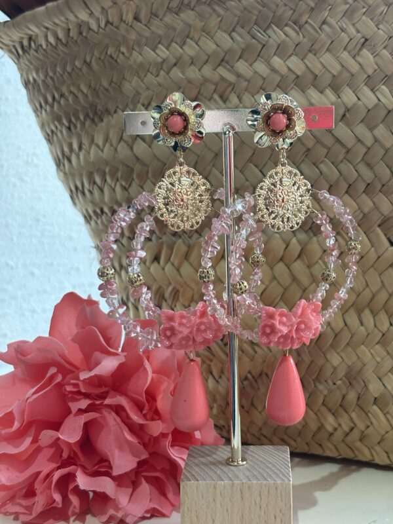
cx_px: 196
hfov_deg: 28.0
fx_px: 787
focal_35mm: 52
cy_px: 262
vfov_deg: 36.8
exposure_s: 1/50
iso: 80
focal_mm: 5.96
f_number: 1.6
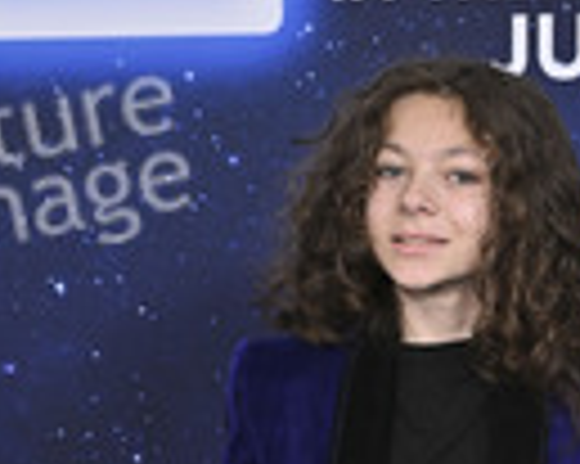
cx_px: 450
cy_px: 860
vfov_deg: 7.7
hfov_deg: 9.9
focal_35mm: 195
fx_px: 3345
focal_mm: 67
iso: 1600
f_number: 5.6
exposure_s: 1/320
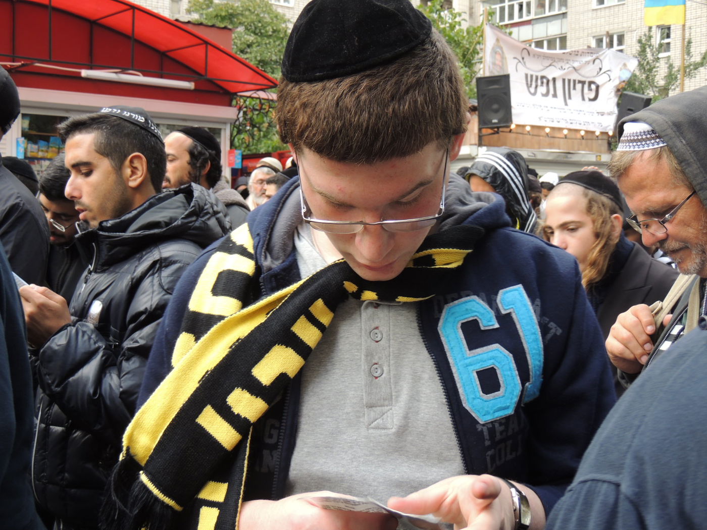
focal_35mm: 47
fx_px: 960
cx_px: 354
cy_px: 265
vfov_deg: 30.9
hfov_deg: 40.4
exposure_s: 1/100
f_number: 3.5
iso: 100
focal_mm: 8.3
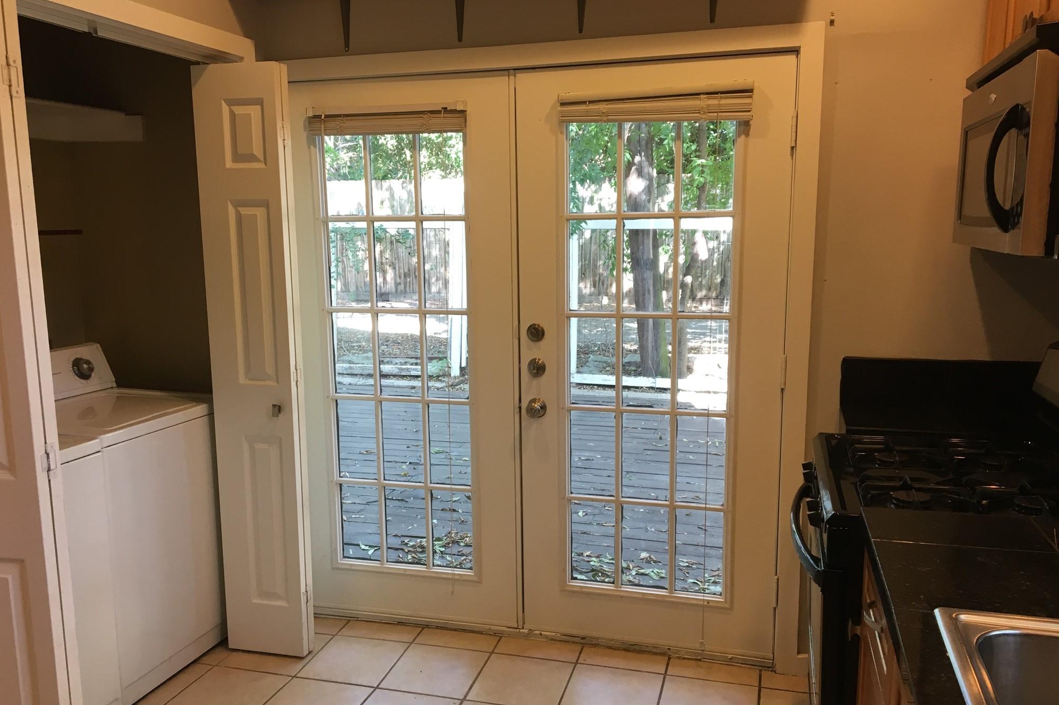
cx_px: 518
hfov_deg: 60.3
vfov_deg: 42.3
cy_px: 388
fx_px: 912
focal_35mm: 31
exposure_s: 1/30
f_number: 2.2
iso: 64
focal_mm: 4.15
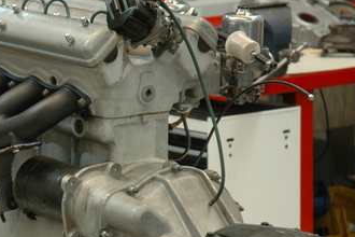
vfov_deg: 8.1
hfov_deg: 12.1
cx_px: 84
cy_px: 188
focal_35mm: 169
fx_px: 1666
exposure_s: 1/15
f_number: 4.5
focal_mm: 62
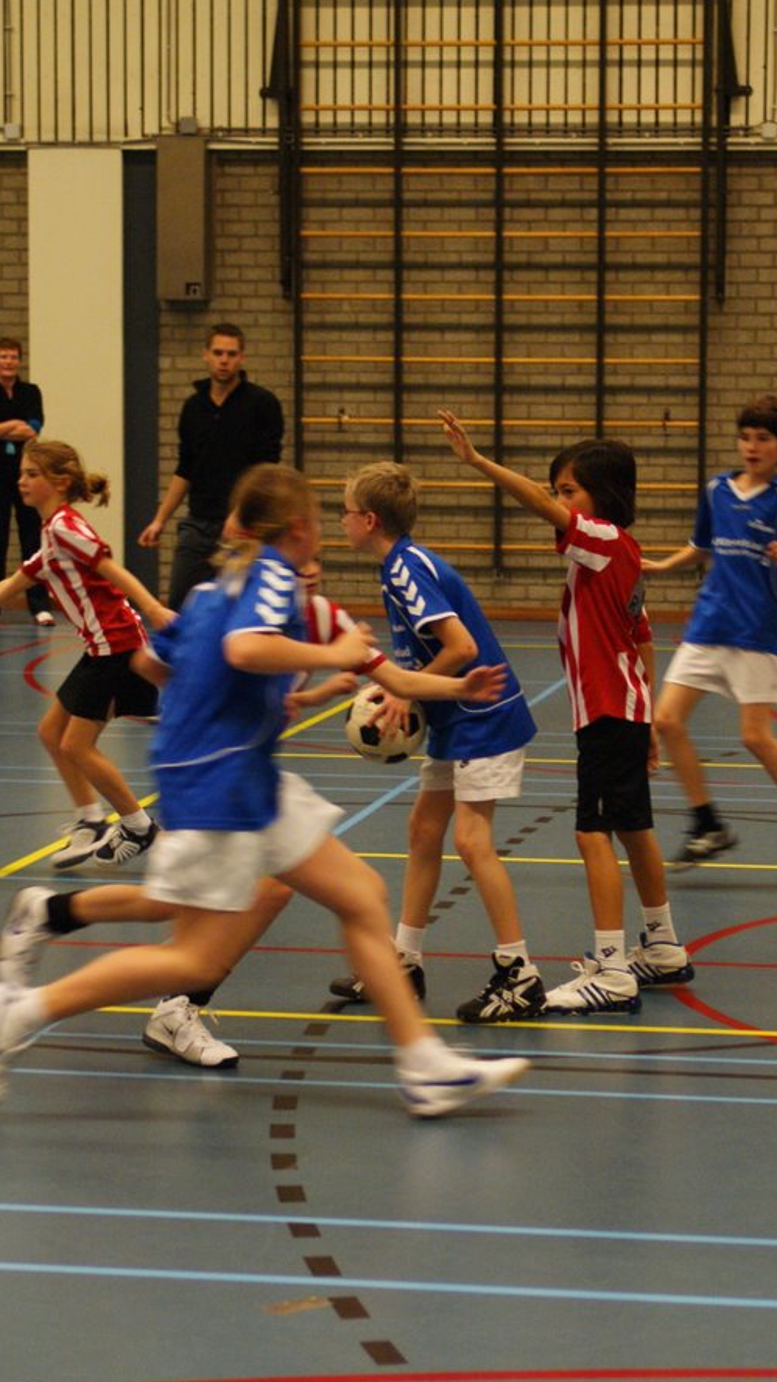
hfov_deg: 14.2
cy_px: 629
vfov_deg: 25.0
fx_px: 3113
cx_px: 547
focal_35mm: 85
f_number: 2.8
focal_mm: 40
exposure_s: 1/100
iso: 800
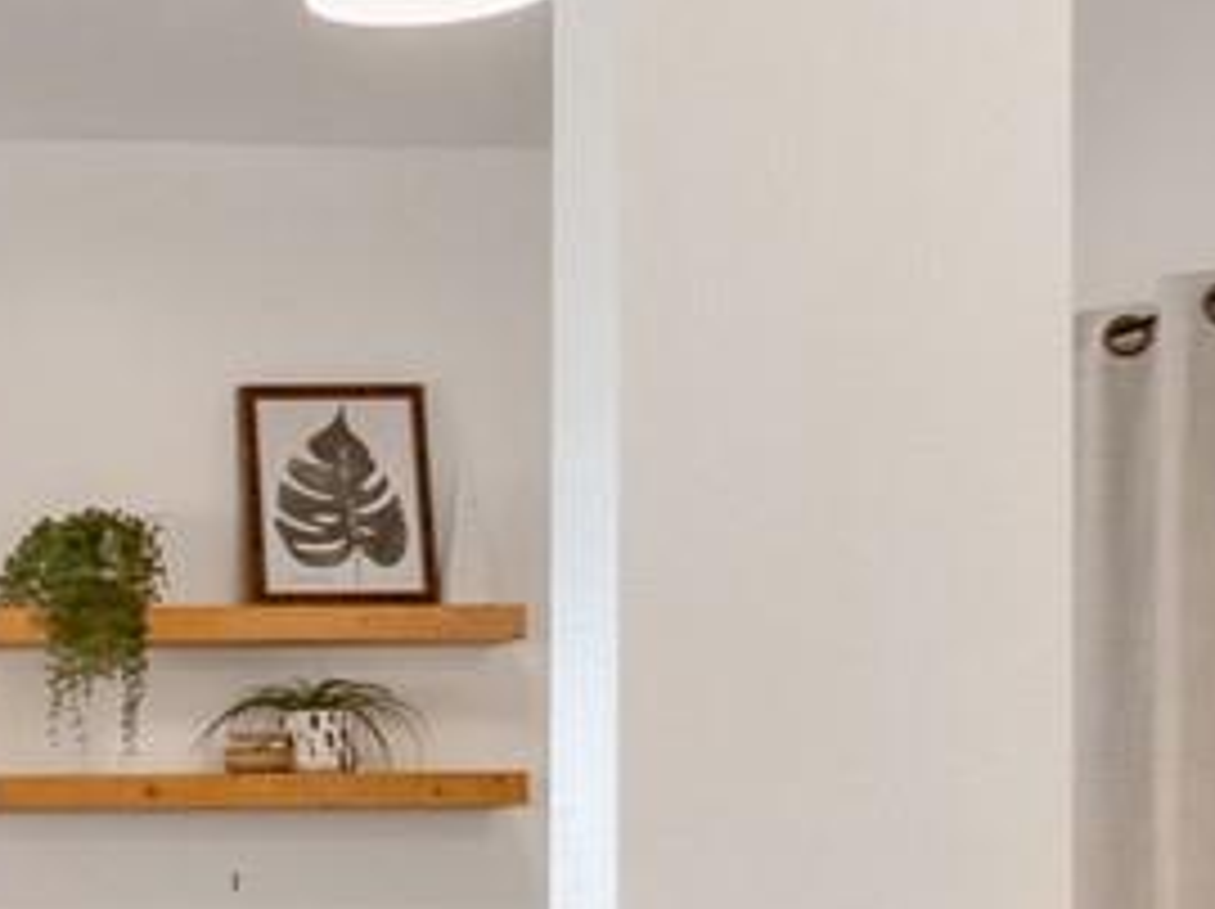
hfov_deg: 20.4
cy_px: 927
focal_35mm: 83
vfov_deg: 17.3
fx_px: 2911
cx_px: -569
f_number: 4
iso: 320
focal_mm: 7
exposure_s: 1/200
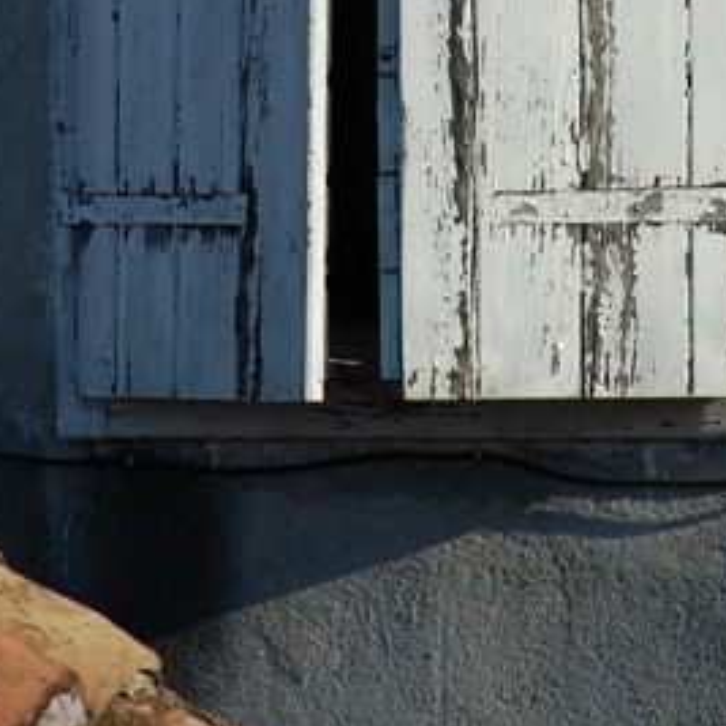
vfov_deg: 2.4
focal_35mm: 726
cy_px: -117
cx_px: 400
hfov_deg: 2.4
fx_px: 17227
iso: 200
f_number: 7.1
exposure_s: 1/800
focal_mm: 190
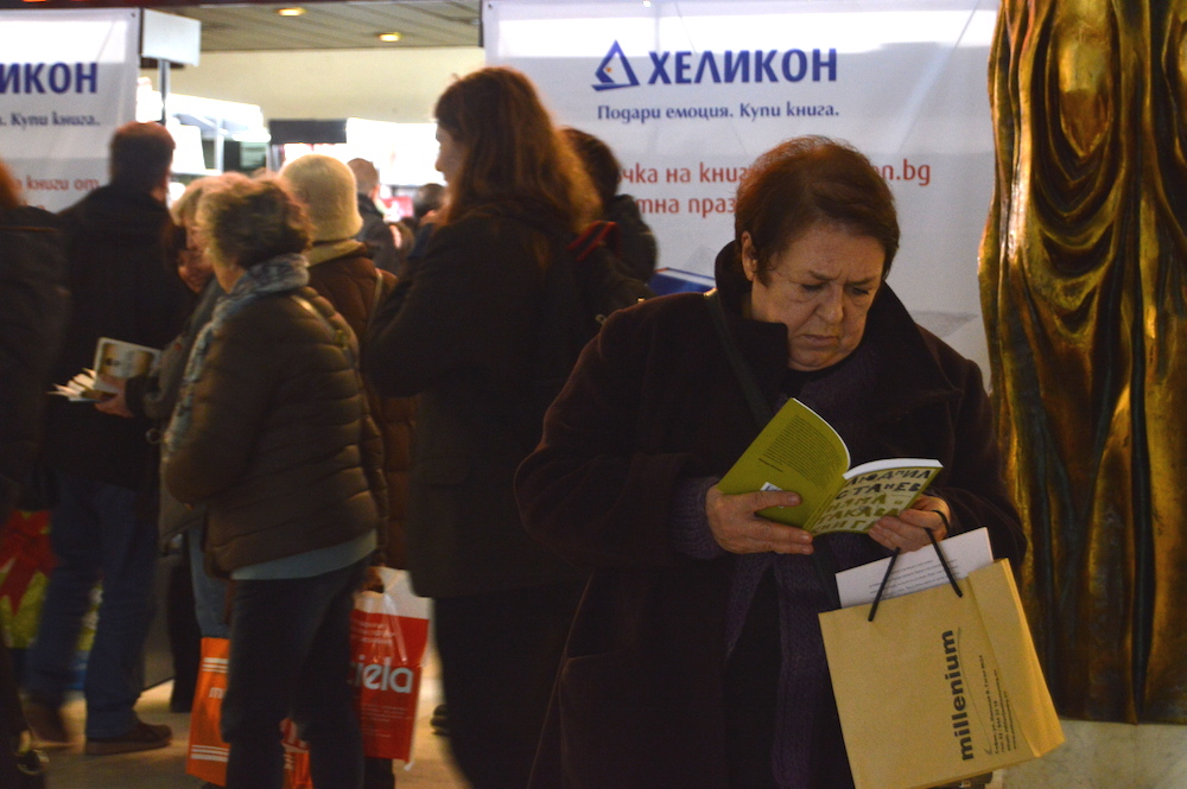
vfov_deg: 16.5
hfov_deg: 24.6
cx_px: 594
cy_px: 394
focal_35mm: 82
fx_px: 2718
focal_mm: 55
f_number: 5.6
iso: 800
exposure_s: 1/25
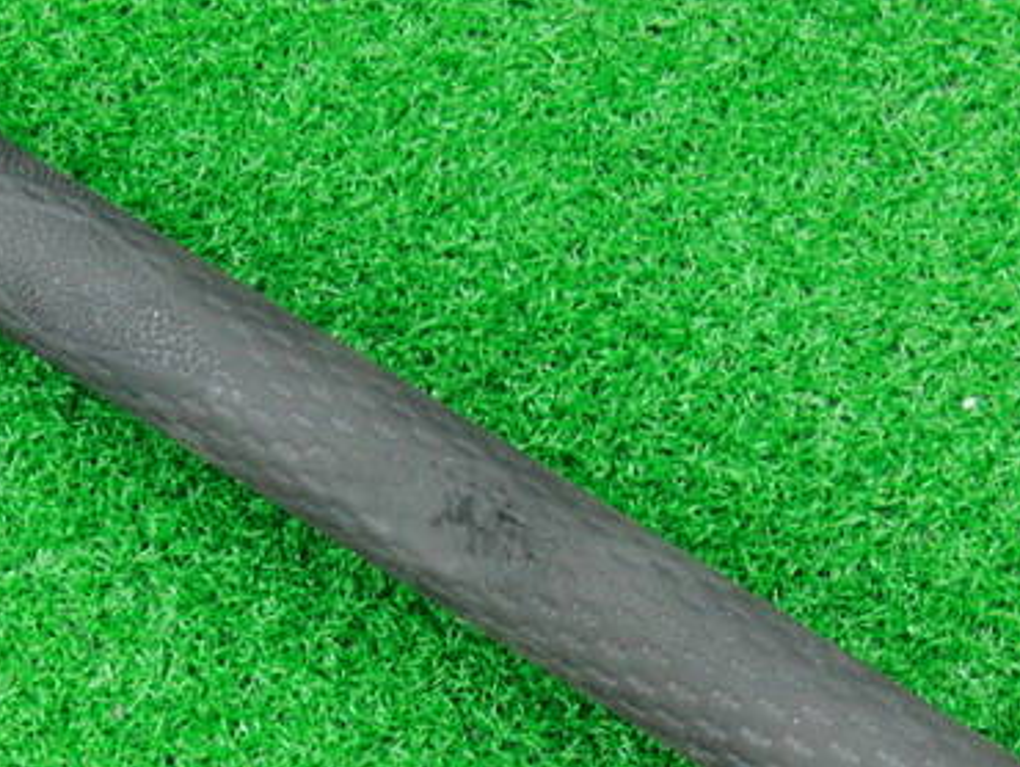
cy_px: 527
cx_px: 441
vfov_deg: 22.8
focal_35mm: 64
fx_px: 1887
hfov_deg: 30.2
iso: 400
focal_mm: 6.42
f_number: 3.6
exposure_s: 1/15
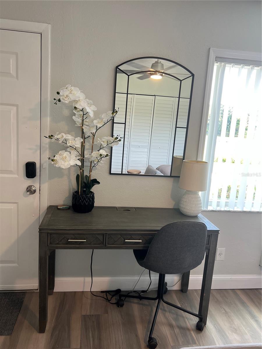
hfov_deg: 53.1
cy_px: 174
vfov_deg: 67.3
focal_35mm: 26
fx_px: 262
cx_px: 131
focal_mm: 5.7
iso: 125
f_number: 1.5
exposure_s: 1/120
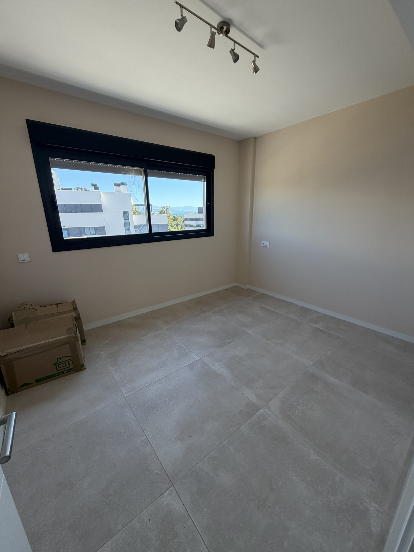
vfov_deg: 102.1
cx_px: 207
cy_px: 276
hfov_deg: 85.7
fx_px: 223
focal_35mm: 14
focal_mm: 2.22
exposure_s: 1/121
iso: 80
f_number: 2.2
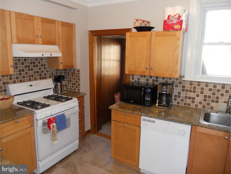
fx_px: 180
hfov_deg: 65.3
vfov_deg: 51.4
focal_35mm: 27
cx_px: 116
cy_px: 87
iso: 200
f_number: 3.2
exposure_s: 1/25
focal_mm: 4.9
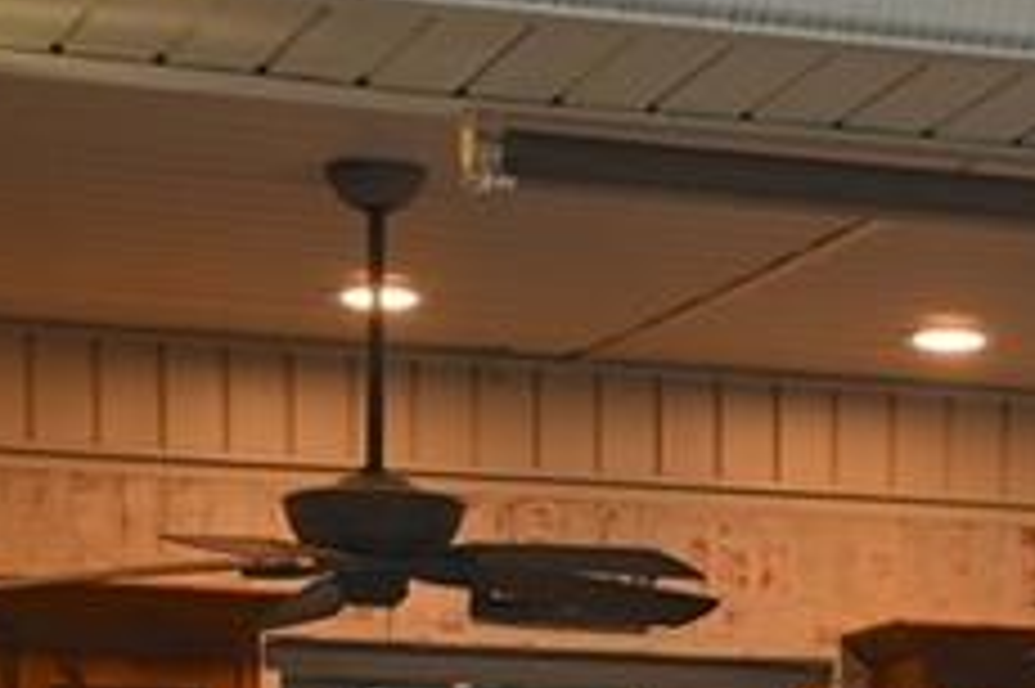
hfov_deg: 11.6
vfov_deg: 7.7
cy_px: 1135
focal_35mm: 174
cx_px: 1166
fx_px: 4999
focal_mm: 39
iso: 800
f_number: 6.3
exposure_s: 1/80
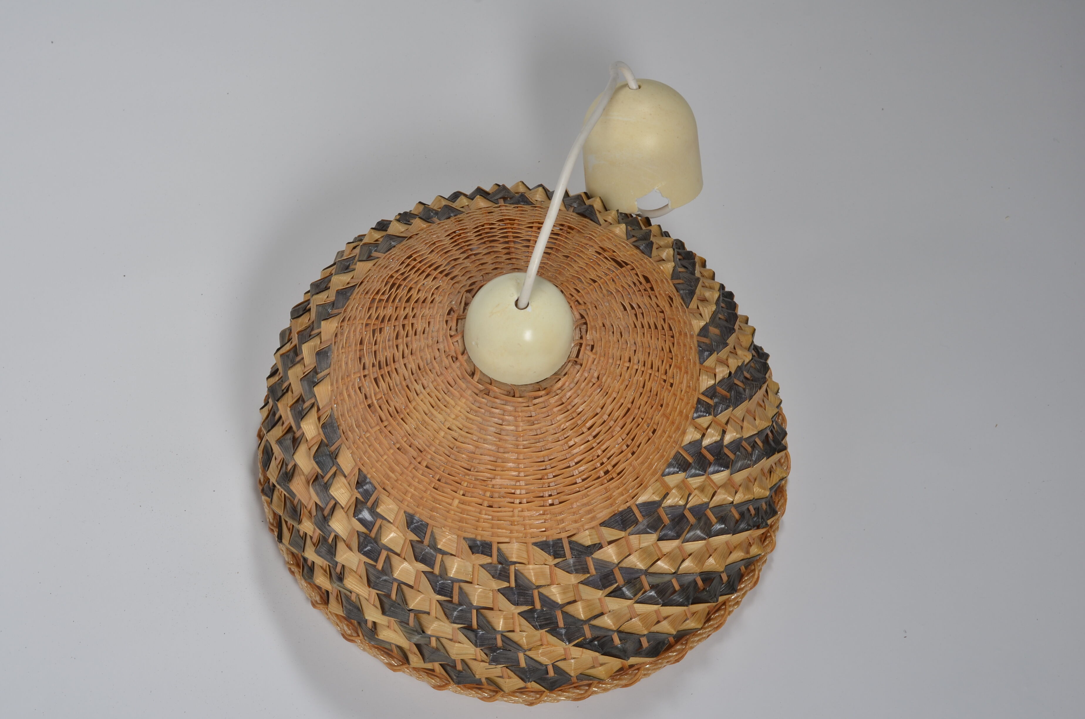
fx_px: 2256
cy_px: 360
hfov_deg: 27.0
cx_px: 542
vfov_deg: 18.1
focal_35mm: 75
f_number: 11
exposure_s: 1/125
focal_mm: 50
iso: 100
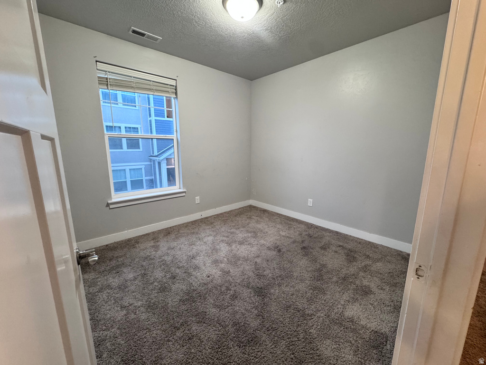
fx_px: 197
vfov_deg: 85.7
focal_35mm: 14
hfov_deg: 102.1
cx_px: 243
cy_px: 182
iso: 320
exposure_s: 1/60
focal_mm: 2.22
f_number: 2.2
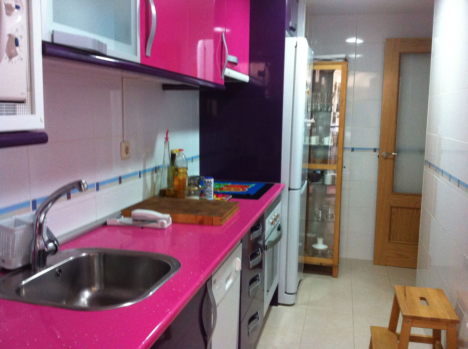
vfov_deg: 40.6
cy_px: 174
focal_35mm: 35
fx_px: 472
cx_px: 234
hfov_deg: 52.7
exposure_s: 1/15
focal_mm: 3.85
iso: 250
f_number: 2.8
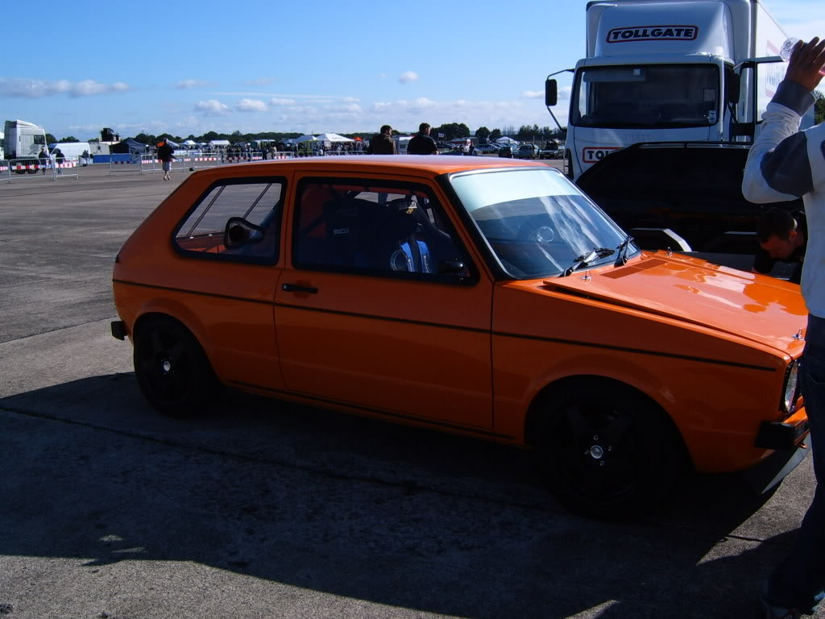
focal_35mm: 38
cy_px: 310
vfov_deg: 37.7
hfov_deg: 49.0
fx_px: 906
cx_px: 412
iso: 50
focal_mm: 5.8
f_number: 5.8
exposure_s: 1/350
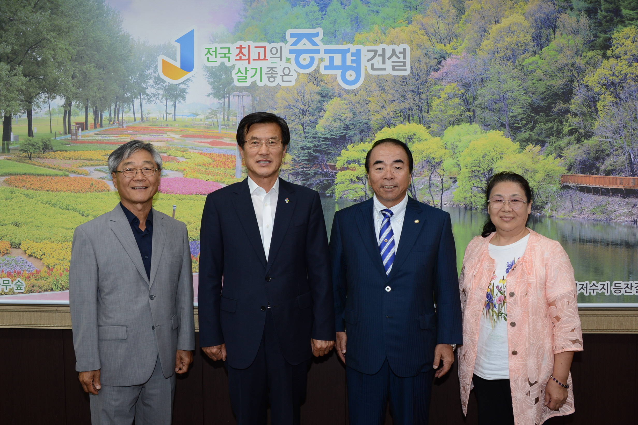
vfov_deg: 41.1
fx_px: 567
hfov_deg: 58.7
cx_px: 319
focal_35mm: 32
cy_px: 212
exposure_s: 1/60
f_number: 7.1
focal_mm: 32
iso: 800
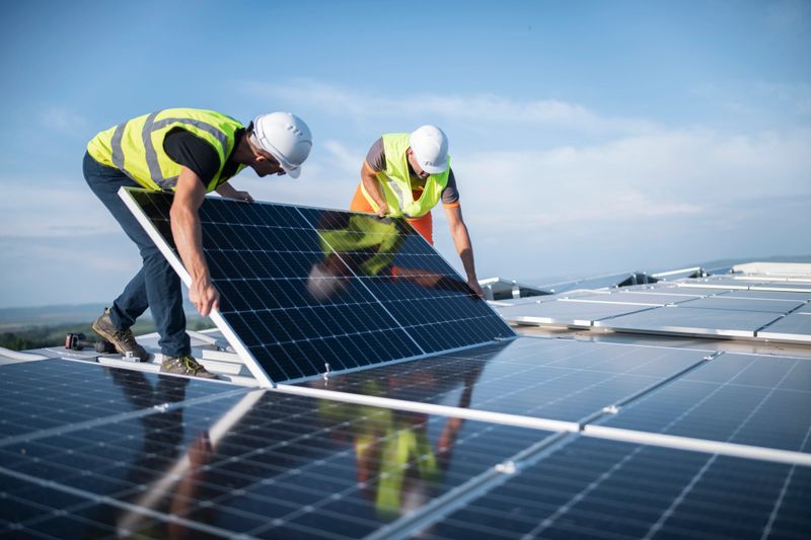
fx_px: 788
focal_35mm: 35
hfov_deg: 54.4
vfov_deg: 37.8
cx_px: 406
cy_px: 270
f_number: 1.4
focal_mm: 35
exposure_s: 1/3200
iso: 64
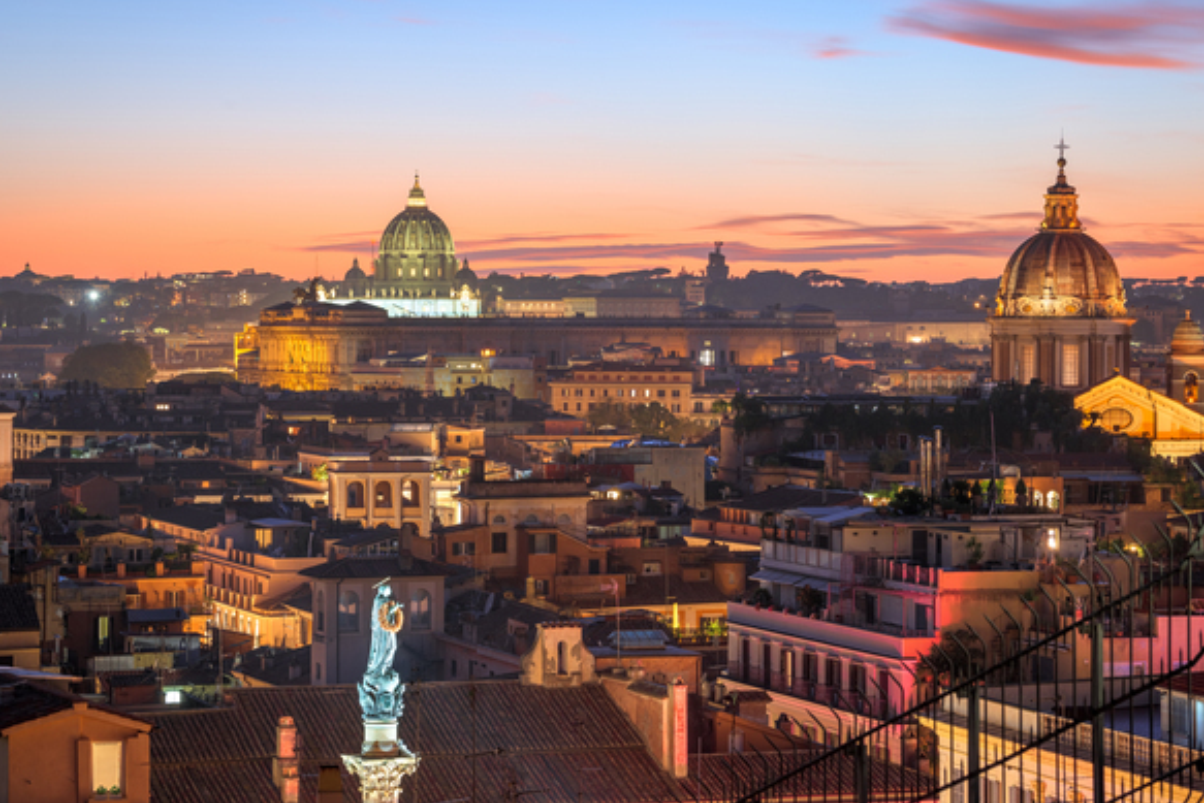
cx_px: 597
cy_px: 366
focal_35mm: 112
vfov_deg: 12.2
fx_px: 3746
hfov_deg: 18.3
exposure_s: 2
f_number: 8
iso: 64
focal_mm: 102
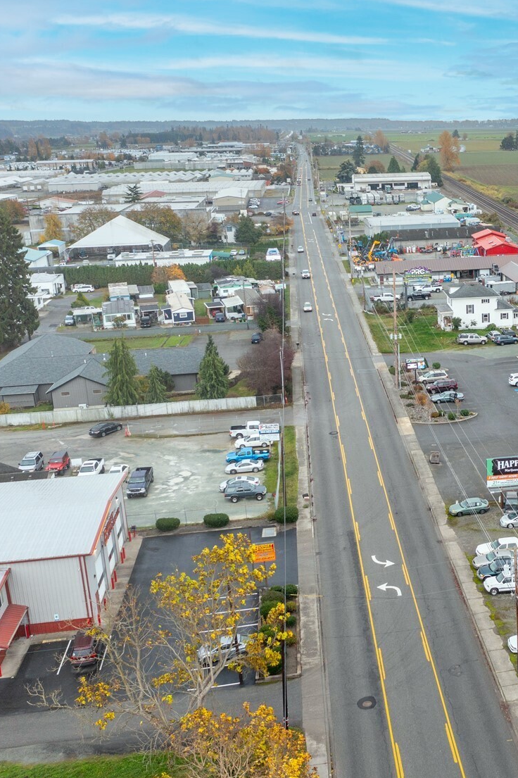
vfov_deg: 45.4
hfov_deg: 29.6
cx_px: 489
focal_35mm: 43
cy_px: 384
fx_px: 929
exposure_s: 1/80
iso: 100
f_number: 4
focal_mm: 10.26
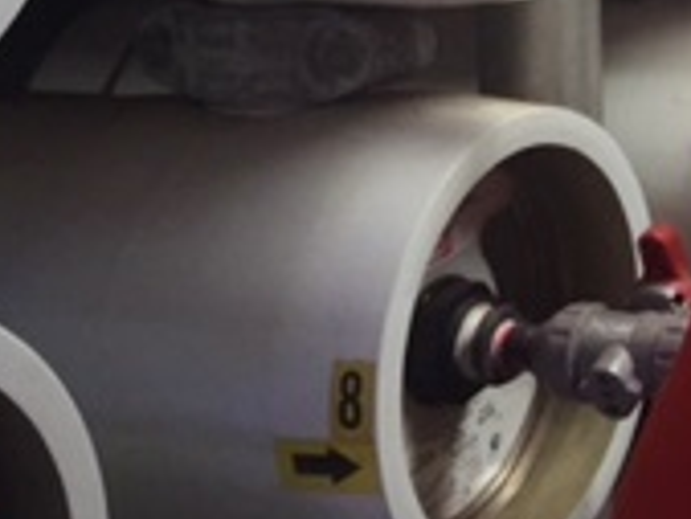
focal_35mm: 110
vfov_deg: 13.0
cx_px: 1190
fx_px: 2197
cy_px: -168
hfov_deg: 15.6
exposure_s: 1/33
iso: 160
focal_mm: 4.15
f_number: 2.2
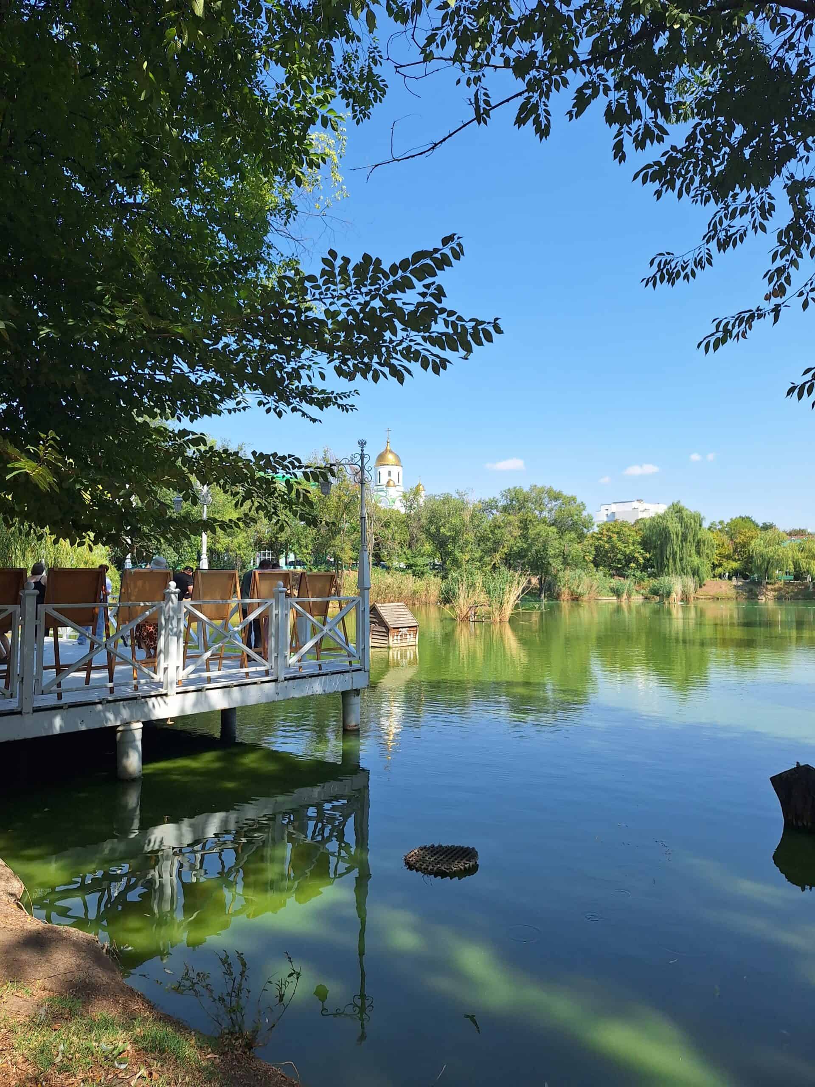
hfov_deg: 58.9
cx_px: 408
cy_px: 544
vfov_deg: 73.9
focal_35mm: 23
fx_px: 722
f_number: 1.8
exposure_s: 1/1908
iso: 40
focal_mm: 5.54
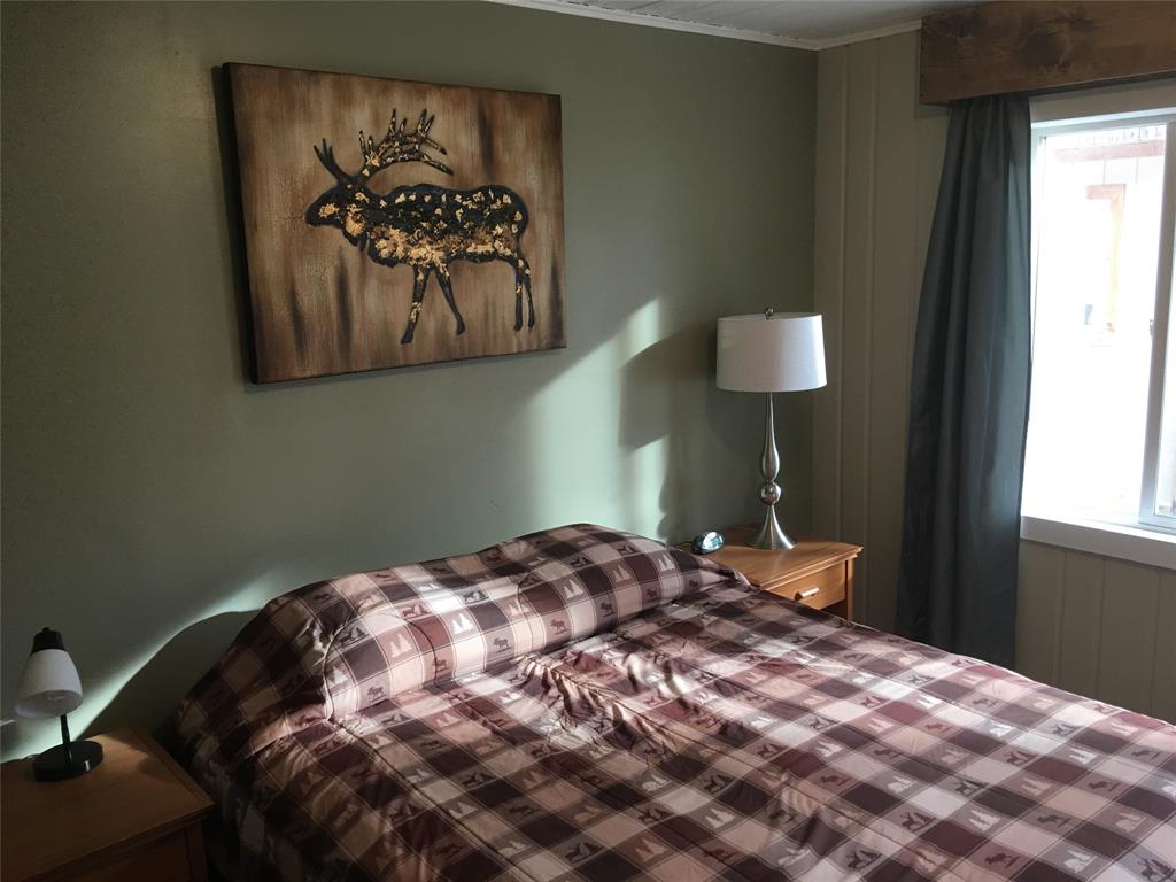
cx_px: 588
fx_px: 985
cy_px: 441
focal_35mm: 29
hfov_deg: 61.7
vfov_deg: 48.2
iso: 40
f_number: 2.2
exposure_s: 1/30
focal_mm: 4.15
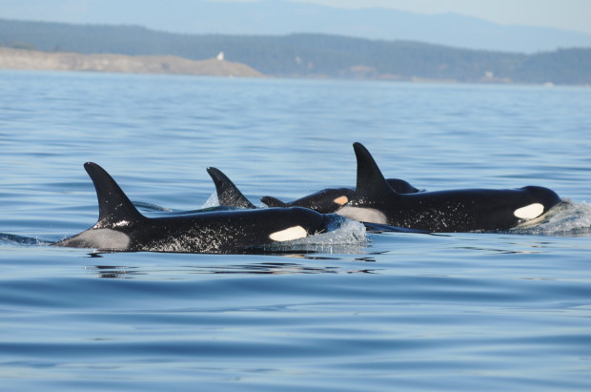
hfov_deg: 6.9
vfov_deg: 4.6
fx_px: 4916
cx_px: 296
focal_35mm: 300
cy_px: 196
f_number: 4.5
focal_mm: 200
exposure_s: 1/3200
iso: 400
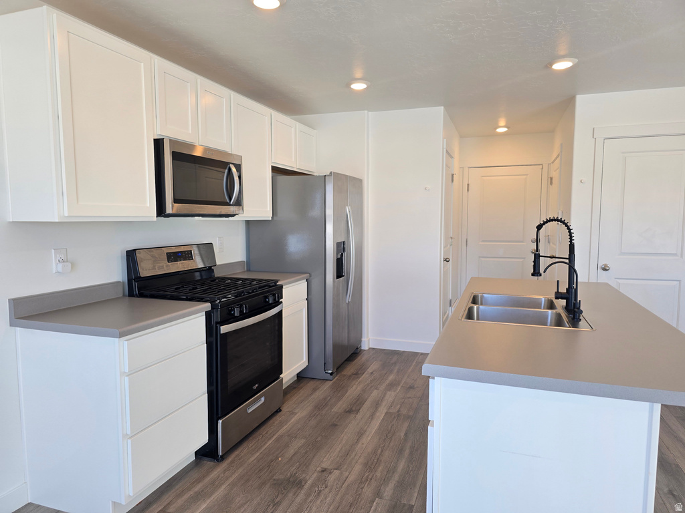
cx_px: 342
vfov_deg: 58.9
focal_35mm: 23
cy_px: 256
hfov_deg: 73.9
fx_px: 455
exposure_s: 1/120
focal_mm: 6.3
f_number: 1.7
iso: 80
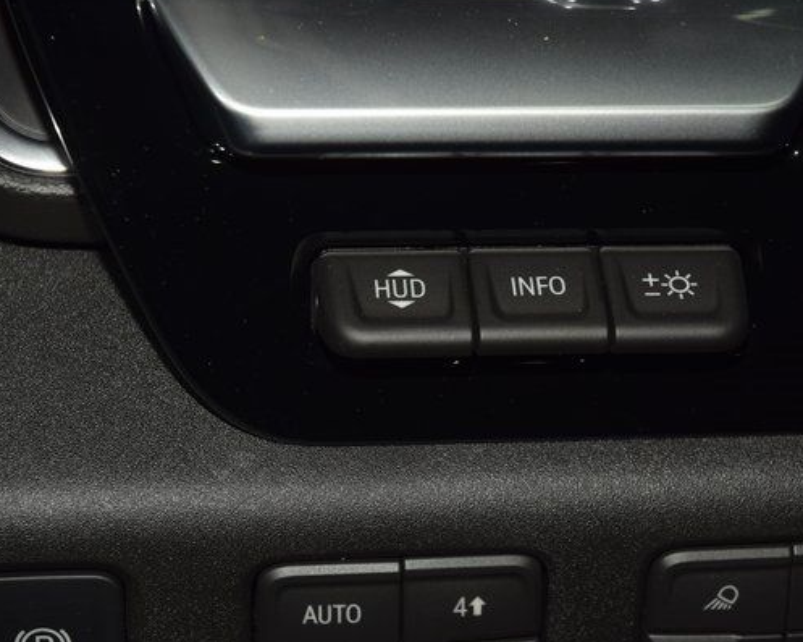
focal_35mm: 127
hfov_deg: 15.1
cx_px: 507
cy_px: 300
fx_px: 3016
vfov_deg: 12.1
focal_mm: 70
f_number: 8
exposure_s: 1/125
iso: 100
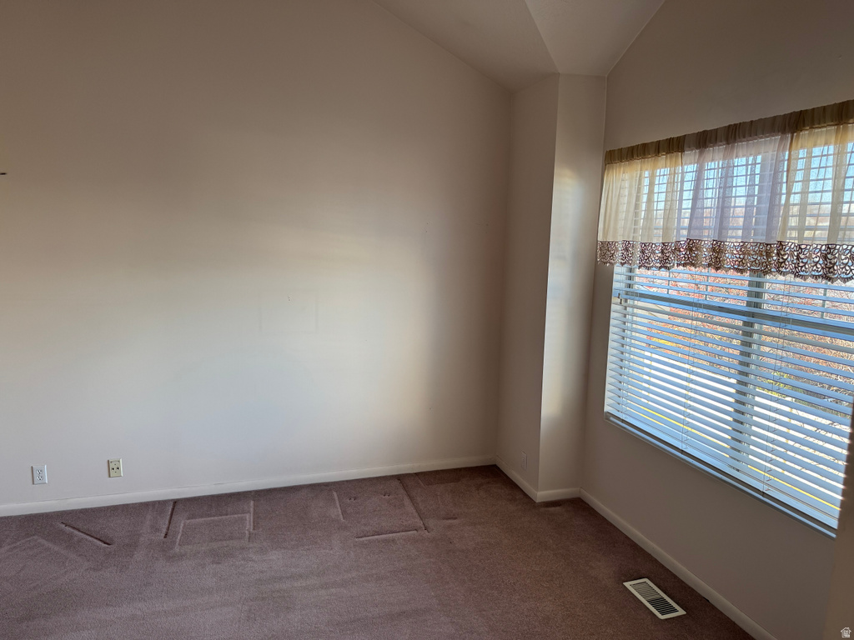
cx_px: 427
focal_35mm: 24
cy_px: 320
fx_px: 592
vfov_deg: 56.8
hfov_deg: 71.6
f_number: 1.78
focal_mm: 6.76
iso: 80
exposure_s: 1/120
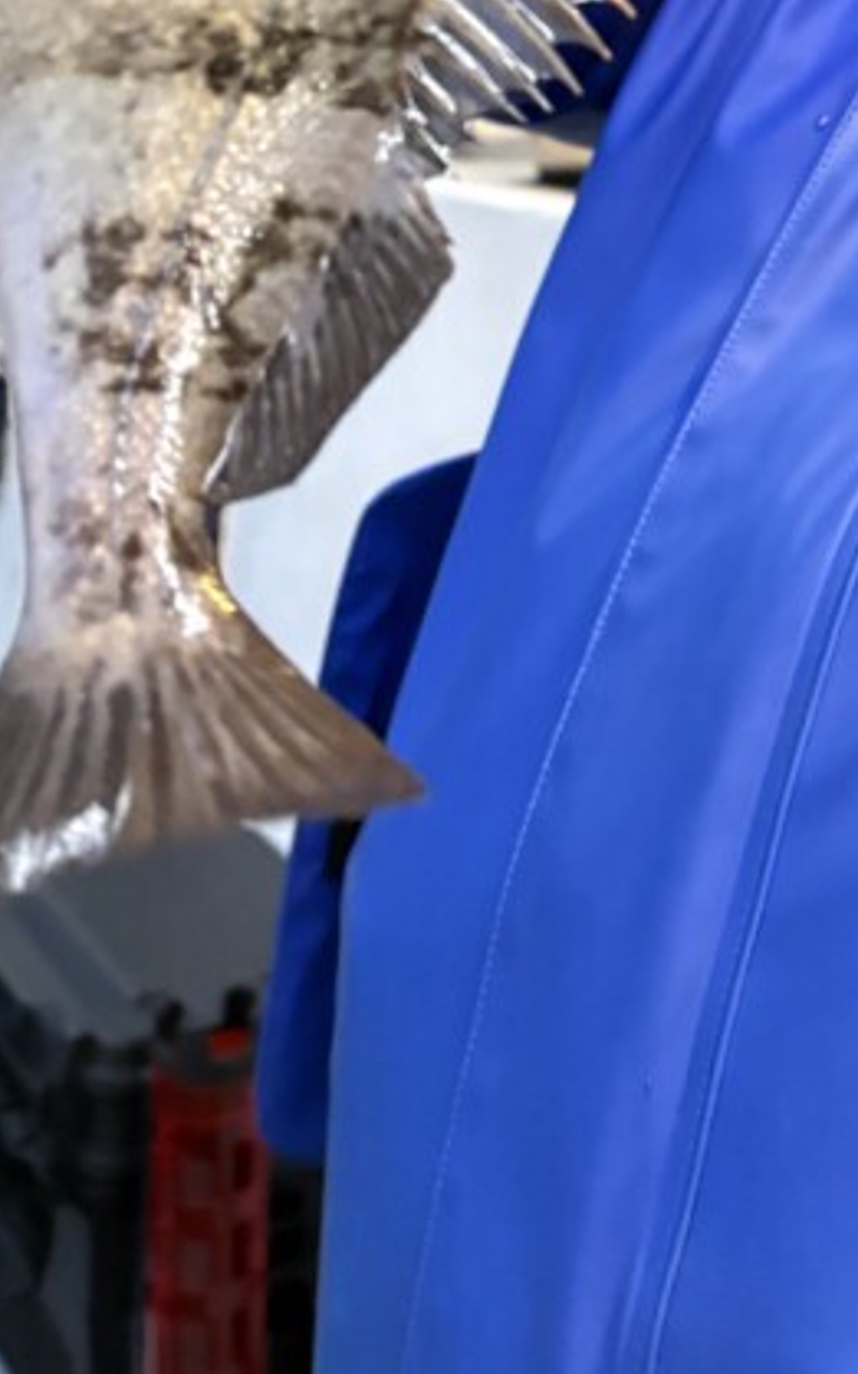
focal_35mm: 66
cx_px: 868
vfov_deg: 27.8
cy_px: -214
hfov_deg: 19.1
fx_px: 2471
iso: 800
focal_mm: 5.96
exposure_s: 1/30
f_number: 1.6
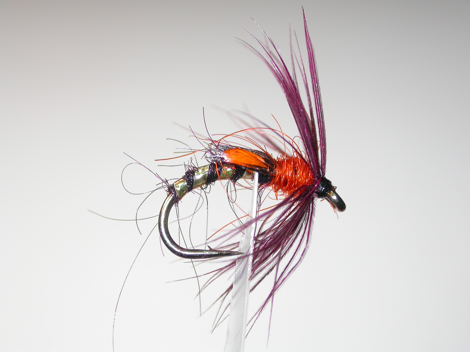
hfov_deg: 16.1
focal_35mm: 122
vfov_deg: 12.1
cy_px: 176
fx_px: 1656
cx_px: 235
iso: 100
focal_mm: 25.3
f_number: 4.4
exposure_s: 1/140
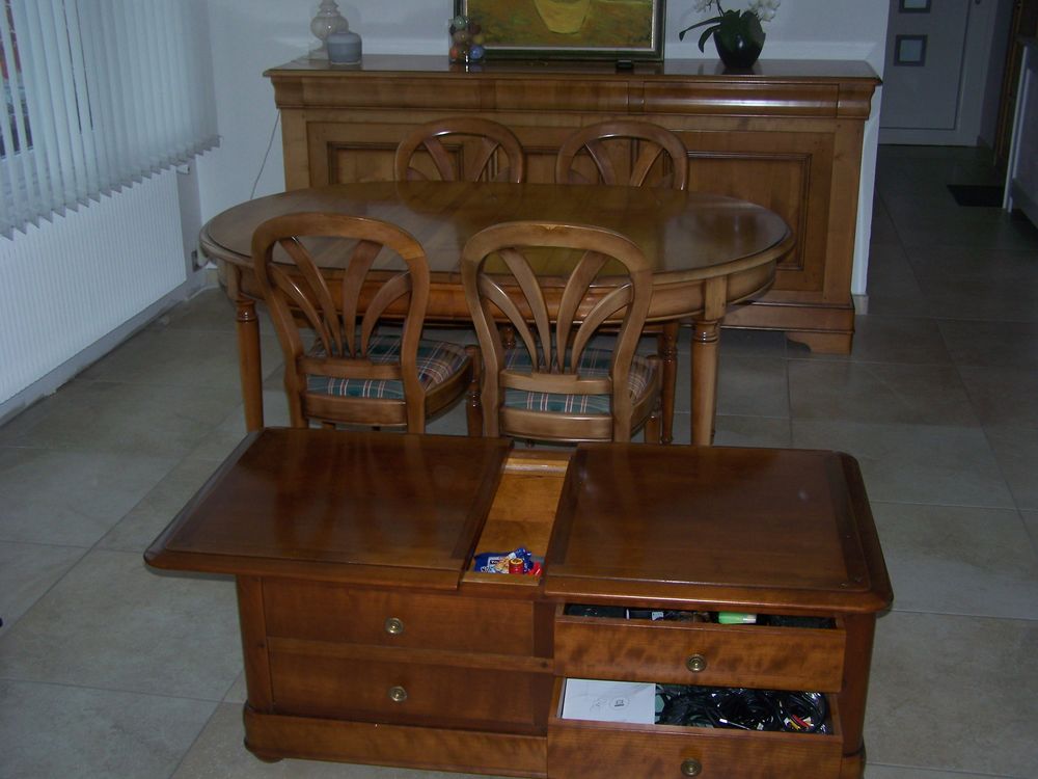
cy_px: 390
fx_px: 1199
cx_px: 519
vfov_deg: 36.0
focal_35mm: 40
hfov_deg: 46.8
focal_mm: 6.7
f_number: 2.8
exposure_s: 1/60
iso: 80
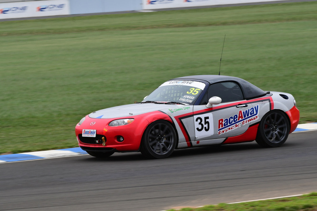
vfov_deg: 4.4
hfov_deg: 6.5
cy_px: 106
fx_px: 2775
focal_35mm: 315
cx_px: 158
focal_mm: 210
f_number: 10
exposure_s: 1/320
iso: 320
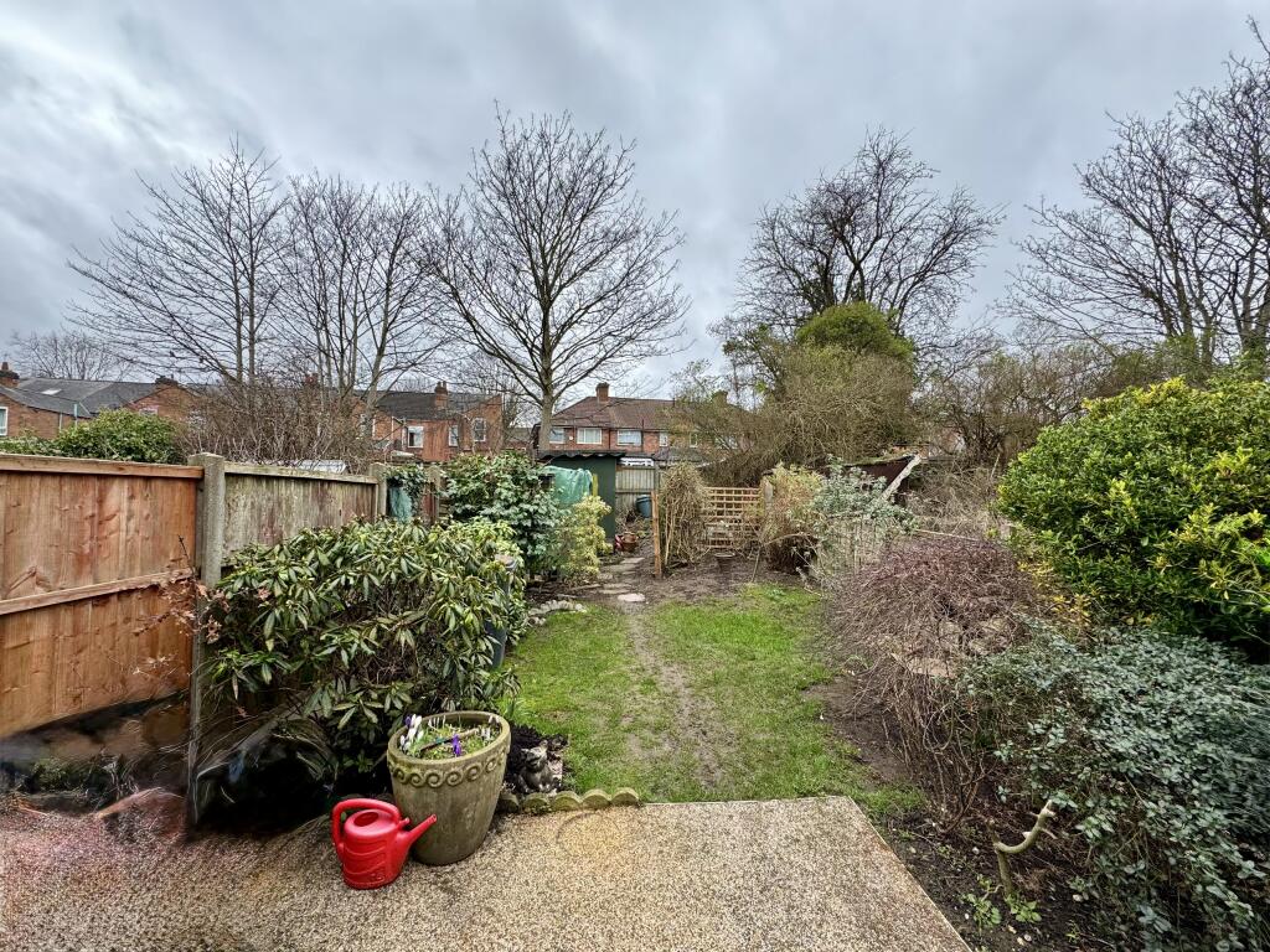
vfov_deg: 85.7
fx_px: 514
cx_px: 635
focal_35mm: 14
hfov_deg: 102.1
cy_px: 476
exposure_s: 1/325
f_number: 2.2
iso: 40
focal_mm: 2.22
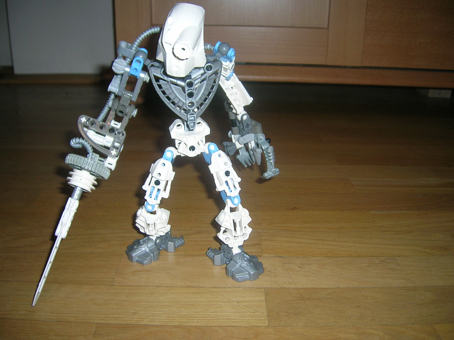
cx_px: 227
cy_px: 170
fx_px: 459
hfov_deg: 52.6
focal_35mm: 35
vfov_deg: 40.7
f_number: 2.8
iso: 50
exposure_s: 1/60.1
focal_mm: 5.4
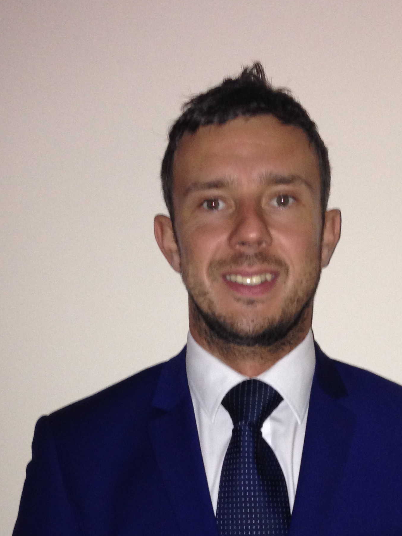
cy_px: 455
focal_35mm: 60
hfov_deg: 24.3
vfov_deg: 31.1
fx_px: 929
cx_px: 278
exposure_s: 1/16
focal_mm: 4.13
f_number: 2.4
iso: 125
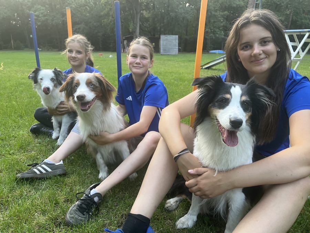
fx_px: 233
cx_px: 155
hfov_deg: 67.3
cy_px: 116
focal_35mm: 26
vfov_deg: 53.1
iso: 125
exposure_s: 1/83
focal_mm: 5.1
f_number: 1.6
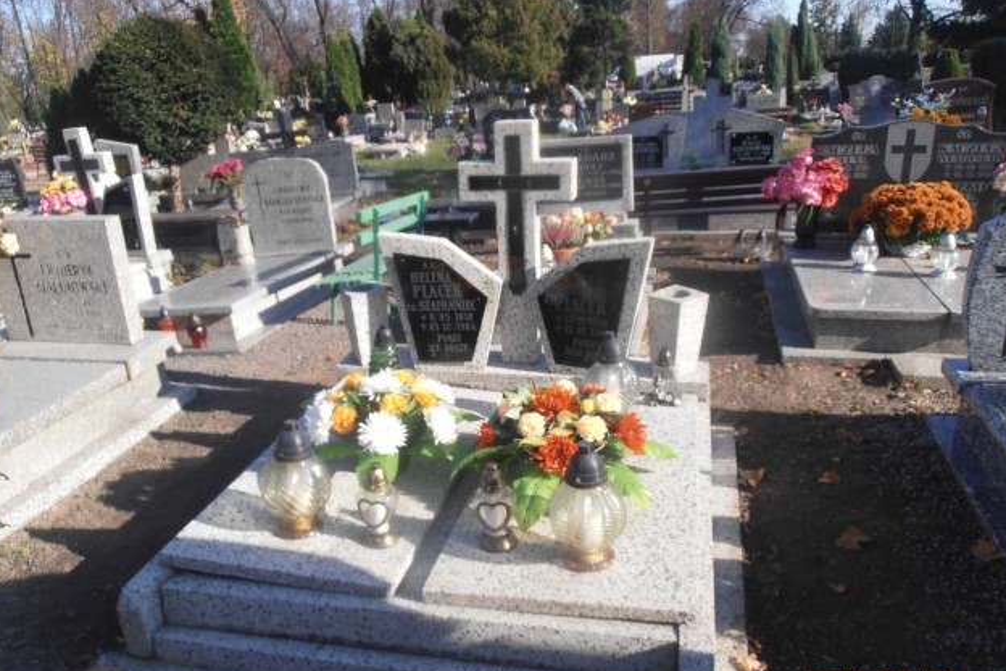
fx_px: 894
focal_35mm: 32
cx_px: 503
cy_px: 381
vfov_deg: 41.0
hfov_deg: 58.7
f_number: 3.5
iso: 80
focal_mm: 5.25
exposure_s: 1/640
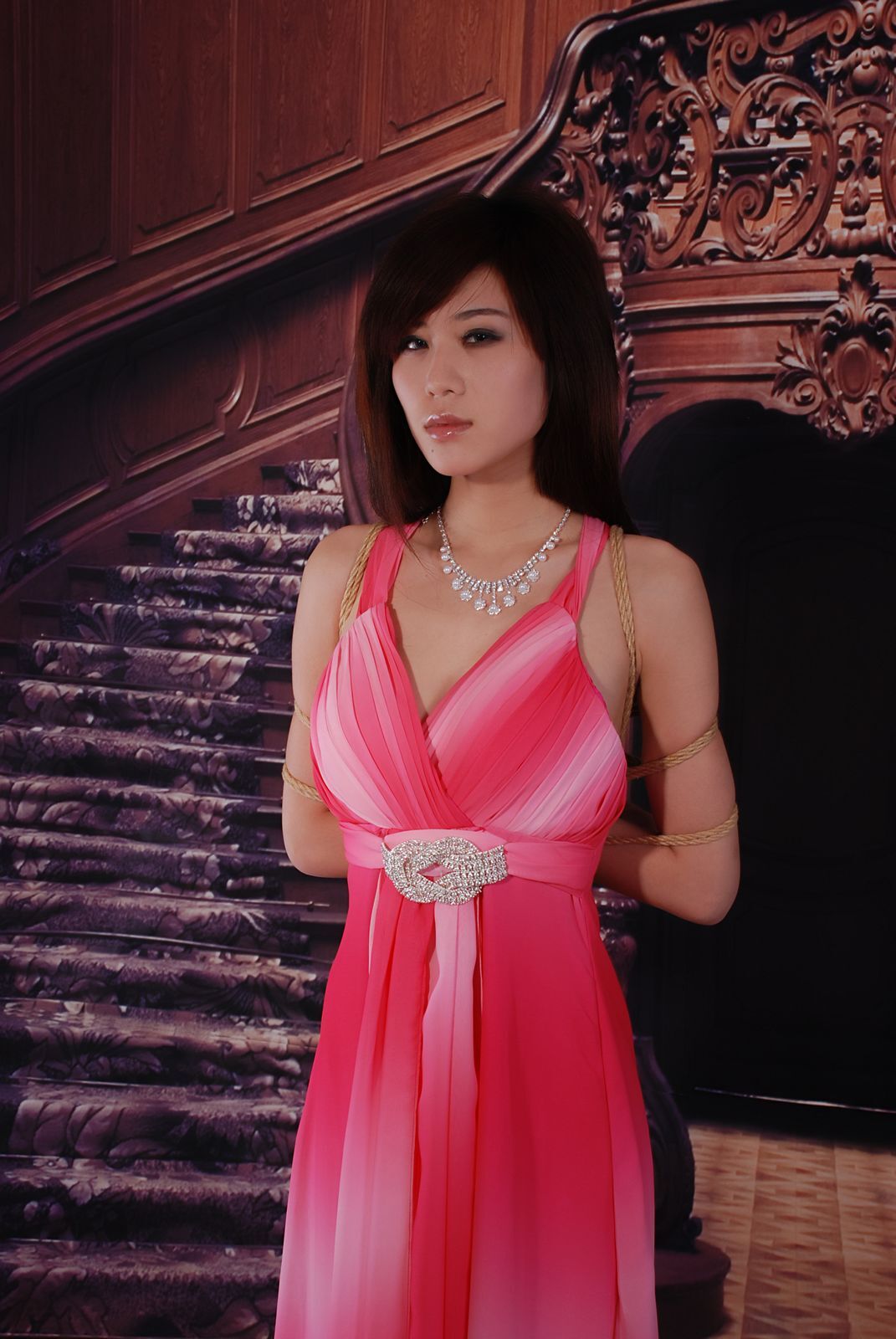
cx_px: 448
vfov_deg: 33.4
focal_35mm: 60
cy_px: 670
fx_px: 2234
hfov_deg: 22.7
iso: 100
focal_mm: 40
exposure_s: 1/8
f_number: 8
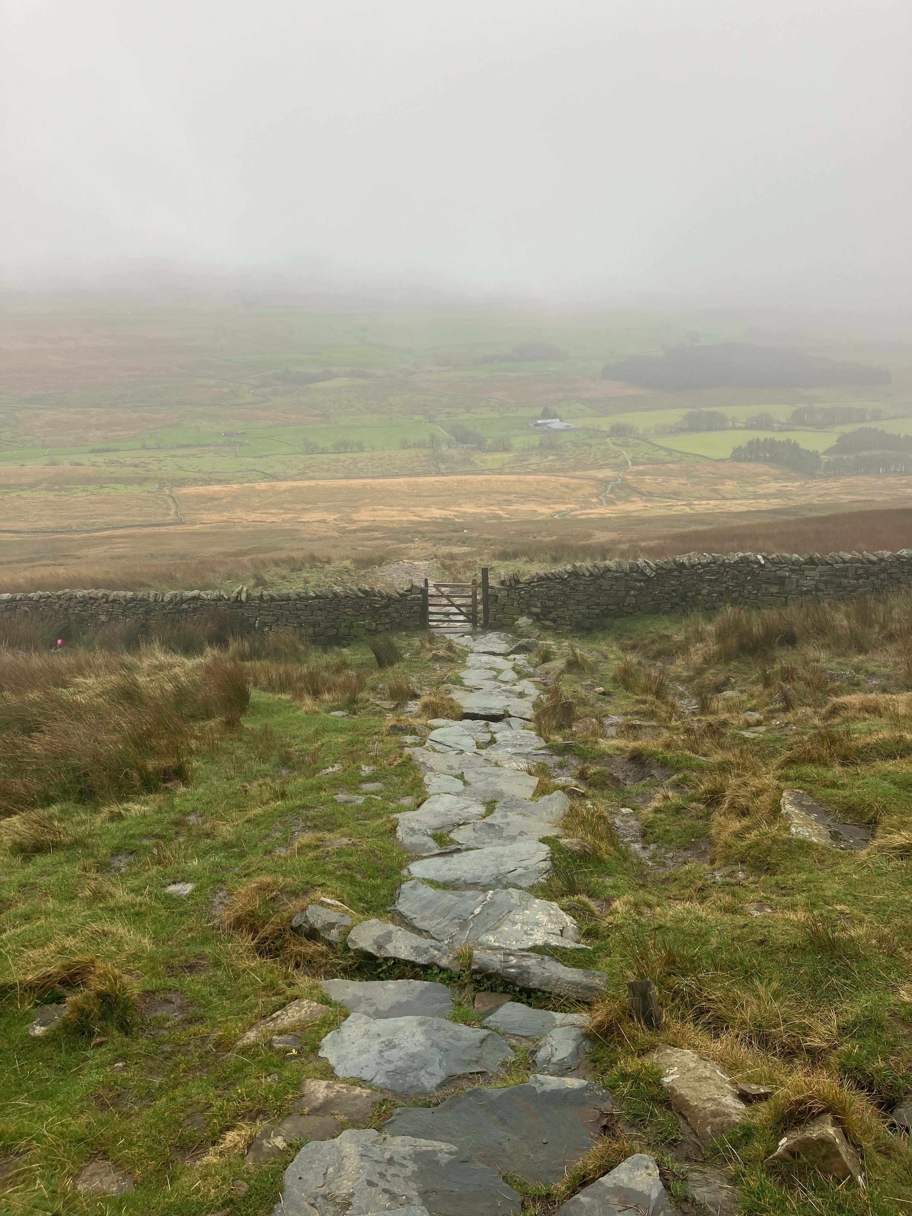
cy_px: 608
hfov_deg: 49.7
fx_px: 984
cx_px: 456
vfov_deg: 63.4
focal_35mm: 28
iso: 25
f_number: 1.8
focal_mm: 3.99
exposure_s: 1/159
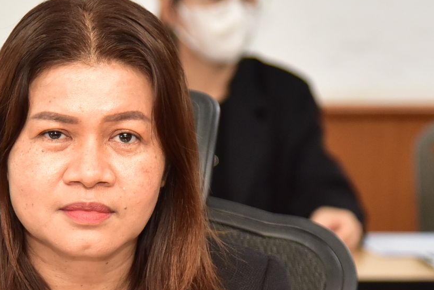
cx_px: 116
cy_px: 222
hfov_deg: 6.5
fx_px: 3846
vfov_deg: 4.3
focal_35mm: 319
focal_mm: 105
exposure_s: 1/100
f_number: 4.5
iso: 1600
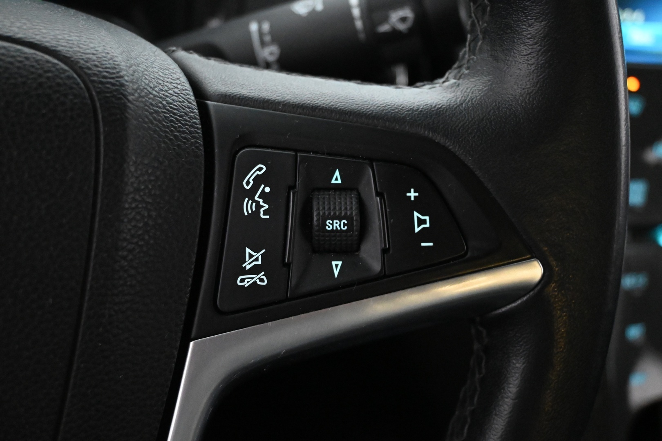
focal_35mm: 50
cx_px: 331
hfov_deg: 40.0
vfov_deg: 27.3
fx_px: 910
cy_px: 220
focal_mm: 33
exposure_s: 1/50
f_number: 5
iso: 8000
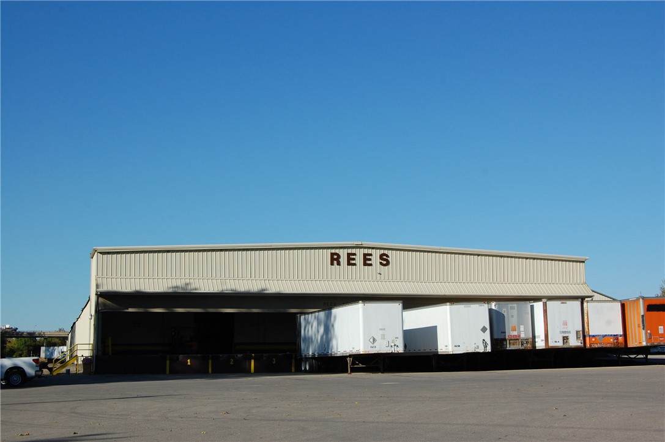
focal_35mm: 52
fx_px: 969
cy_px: 221
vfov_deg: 25.7
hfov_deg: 37.9
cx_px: 332
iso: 200
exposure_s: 1/400
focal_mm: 35
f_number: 10
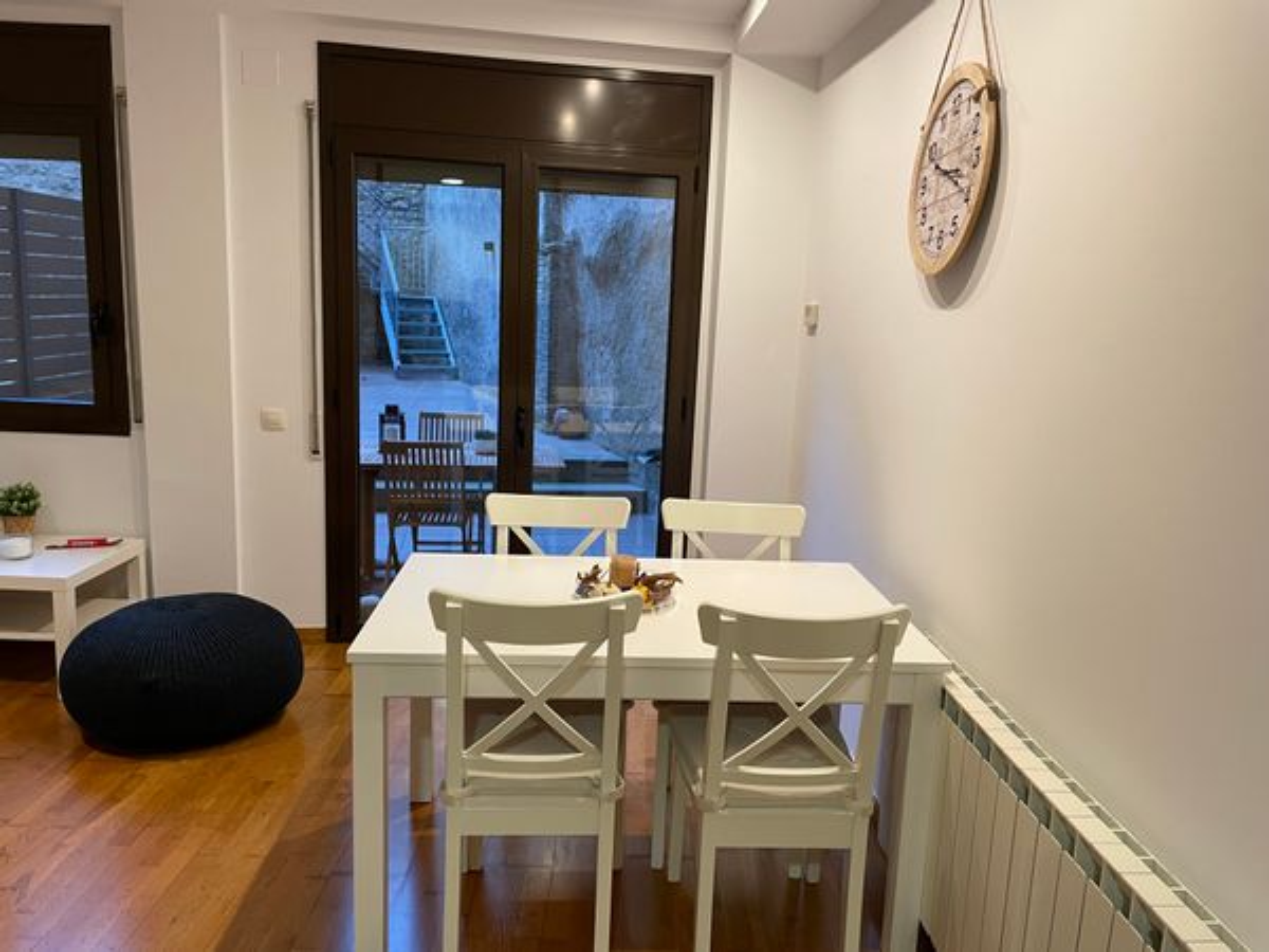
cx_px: 634
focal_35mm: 26
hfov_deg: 67.3
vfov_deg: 53.1
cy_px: 476
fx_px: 953
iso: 100
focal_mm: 4.2
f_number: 1.6
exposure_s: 1/50
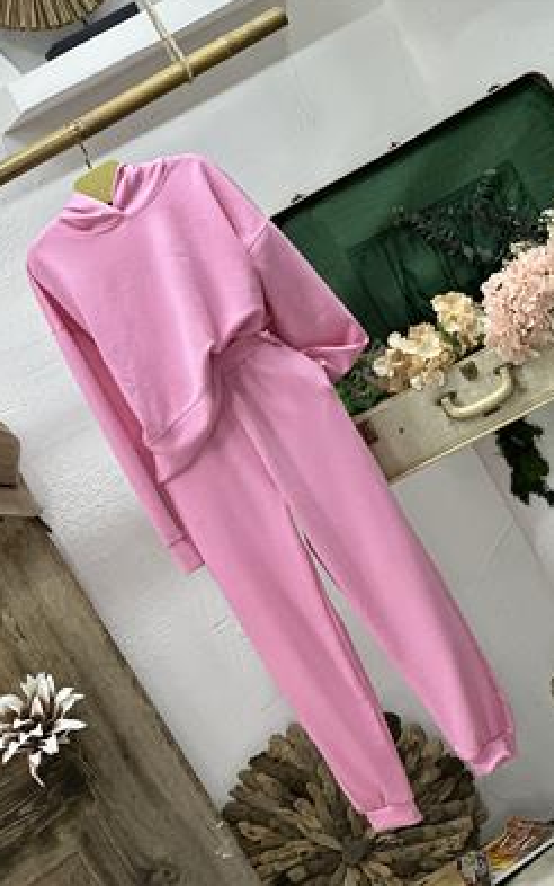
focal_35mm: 83
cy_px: 437
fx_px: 2003
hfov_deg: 15.7
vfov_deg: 24.9
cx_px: 257
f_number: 2.8
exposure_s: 1/100
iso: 200
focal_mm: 9
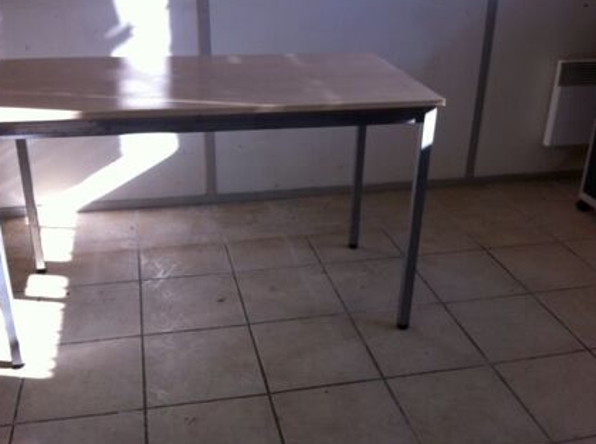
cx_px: 275
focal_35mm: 40
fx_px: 687
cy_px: 216
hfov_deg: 46.9
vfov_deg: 35.8
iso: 80
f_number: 2.8
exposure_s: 1/60
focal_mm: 3.85
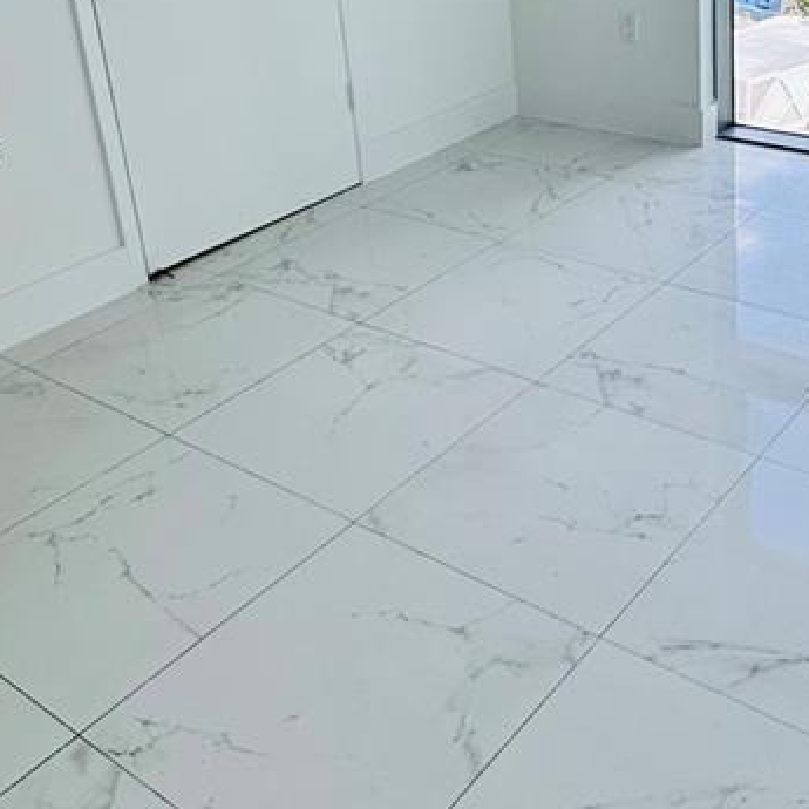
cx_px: 619
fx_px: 1137
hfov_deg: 38.1
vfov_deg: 37.6
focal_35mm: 43
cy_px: 152
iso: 40
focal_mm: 2.22
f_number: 2.2
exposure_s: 1/396
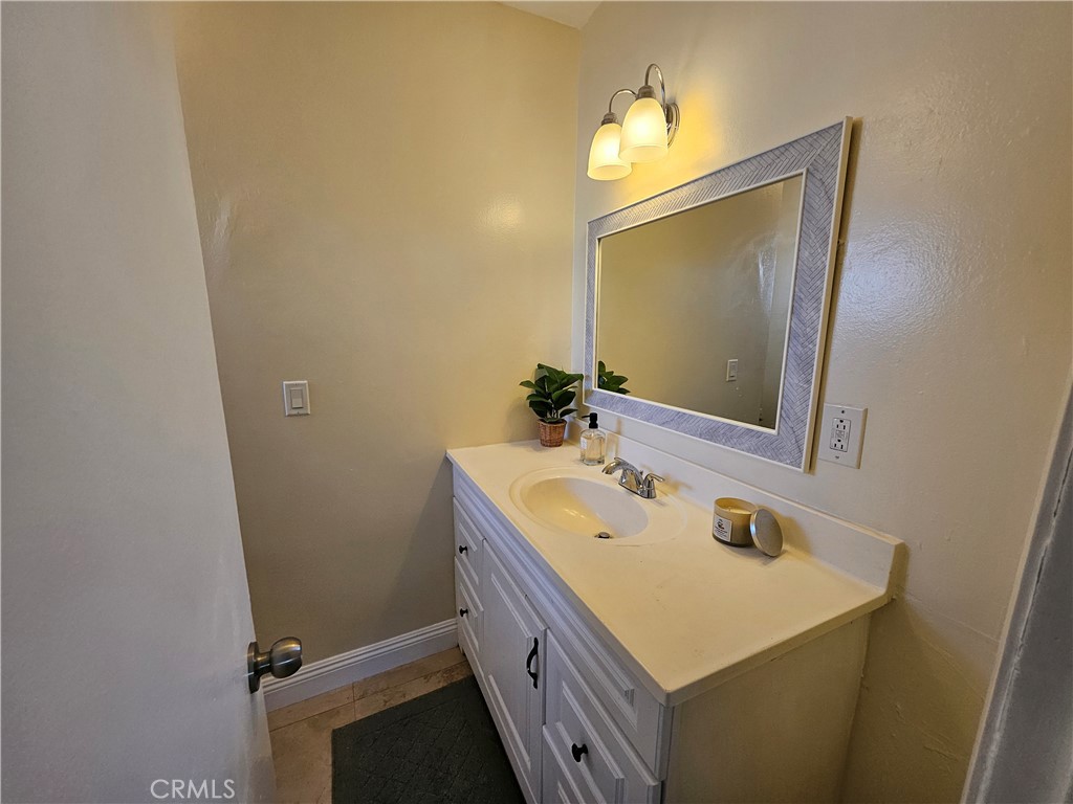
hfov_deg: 106.2
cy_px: 402
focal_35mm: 13
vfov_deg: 89.9
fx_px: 403
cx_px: 536
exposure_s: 1/60
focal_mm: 1.74
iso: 125
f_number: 2.2
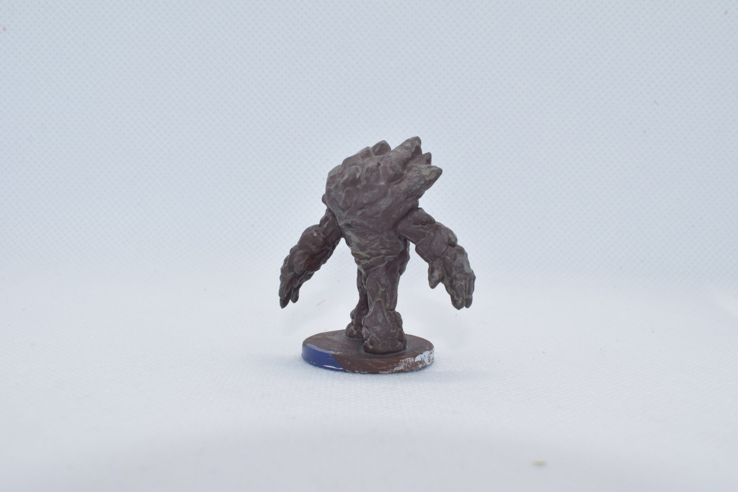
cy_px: 246
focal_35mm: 44
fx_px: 892
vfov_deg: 30.9
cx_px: 369
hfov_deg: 45.0
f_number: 14
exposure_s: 1/125
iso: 800
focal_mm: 29
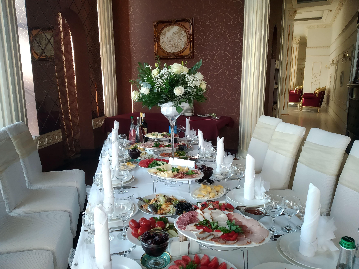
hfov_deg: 67.3
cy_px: 134
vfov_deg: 53.1
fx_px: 270
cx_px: 180
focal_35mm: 26
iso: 200
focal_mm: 3.82
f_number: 2.2
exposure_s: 1/33
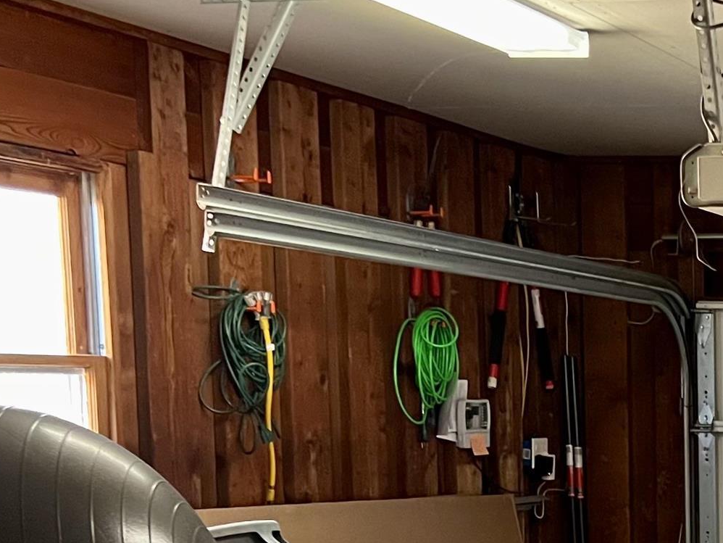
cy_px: 637
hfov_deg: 22.5
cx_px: 859
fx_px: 1671
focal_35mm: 80
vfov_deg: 17.6
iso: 500
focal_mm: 5.7
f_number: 1.5
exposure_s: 1/60
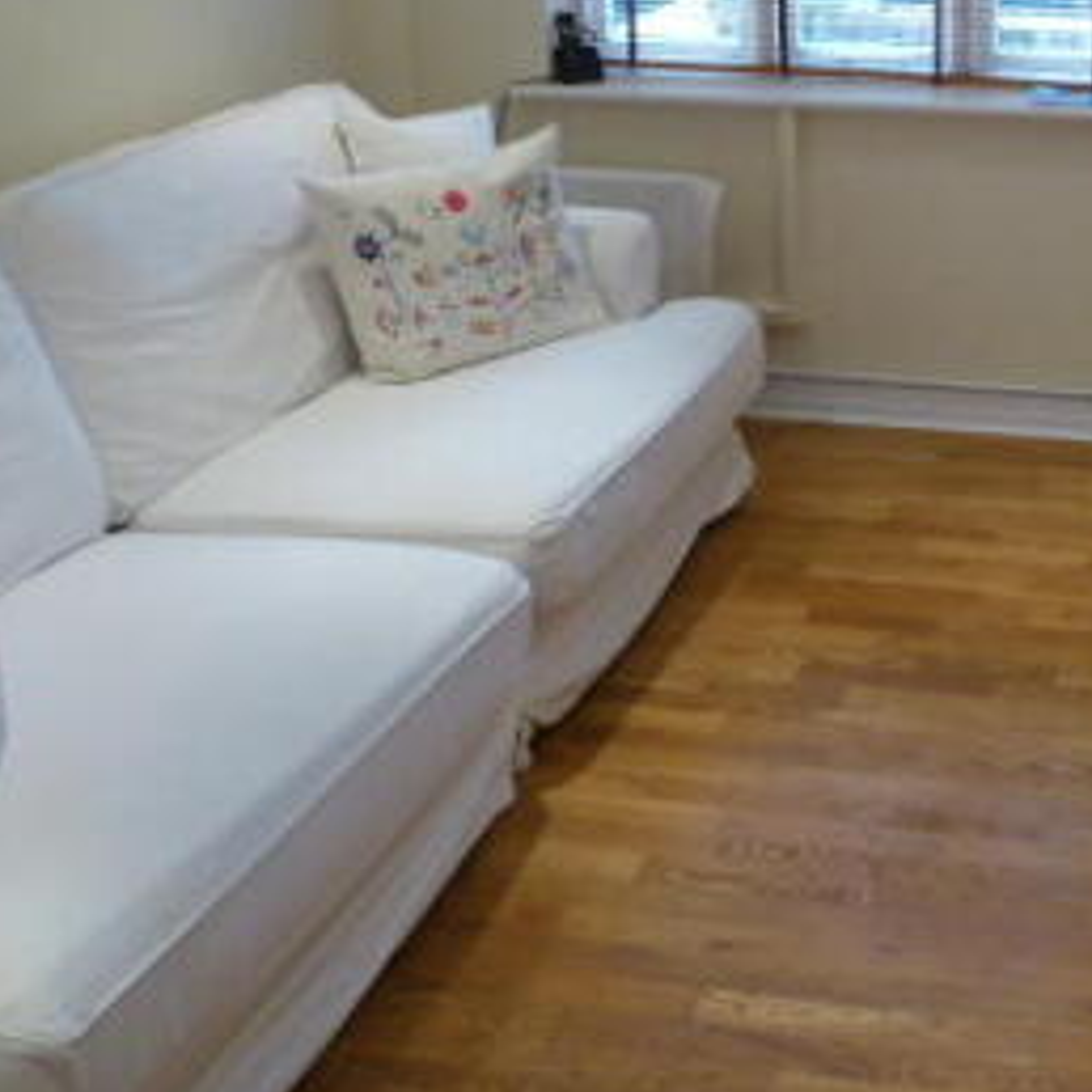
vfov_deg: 34.4
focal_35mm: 48
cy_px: 235
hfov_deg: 33.2
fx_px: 1713
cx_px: 1018
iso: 200
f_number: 3.3
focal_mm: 4.3
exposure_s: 1/60
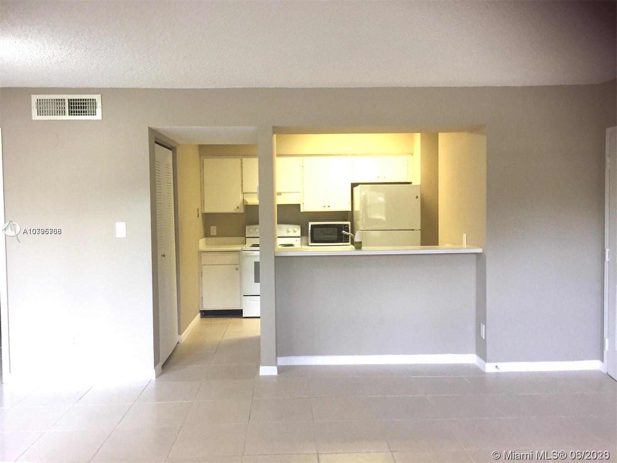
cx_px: 308
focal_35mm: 29
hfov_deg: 61.7
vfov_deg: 48.2
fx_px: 517
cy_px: 232
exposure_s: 1/30
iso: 80
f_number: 2.2
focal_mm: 4.15
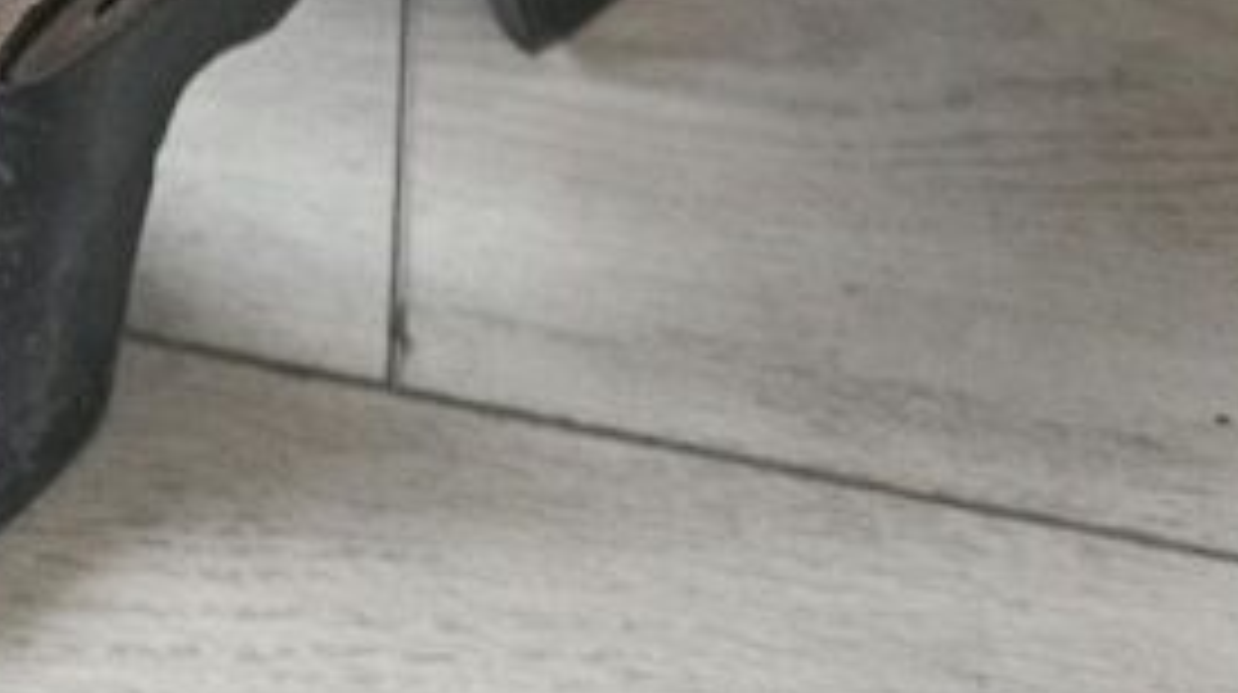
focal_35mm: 73
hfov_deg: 27.3
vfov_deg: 12.4
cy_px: -1044
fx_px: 2394
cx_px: -14
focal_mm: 5.4
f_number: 1.8
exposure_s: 1/33.3
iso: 640
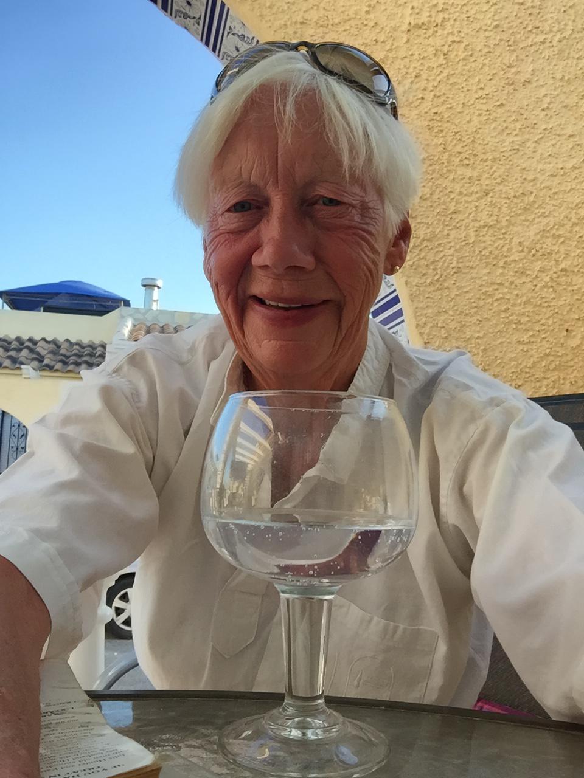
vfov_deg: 58.4
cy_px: 389
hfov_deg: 45.4
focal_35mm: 31
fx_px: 697
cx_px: 292
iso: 32
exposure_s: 1/169
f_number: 2.2
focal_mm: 2.65
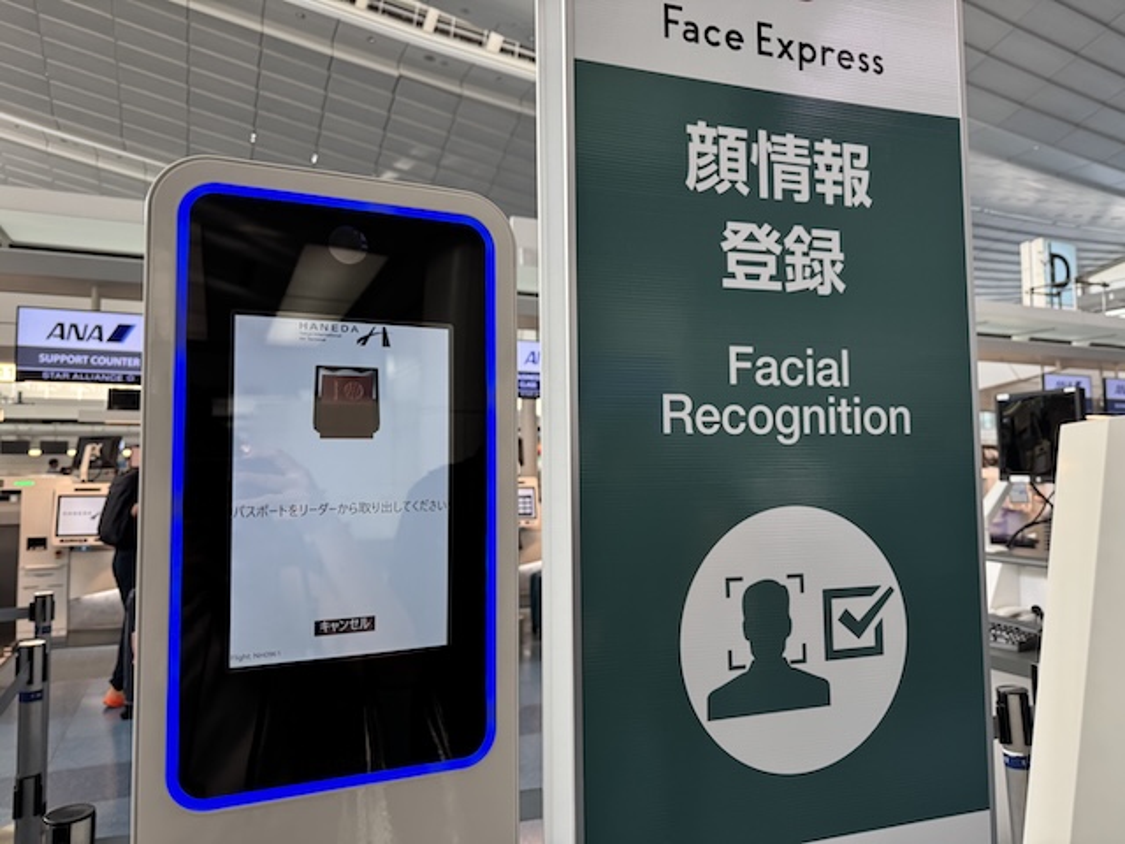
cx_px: 562
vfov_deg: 56.8
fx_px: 780
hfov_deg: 71.6
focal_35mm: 24
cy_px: 422
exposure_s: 1/121
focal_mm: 6.76
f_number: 1.78
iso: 160
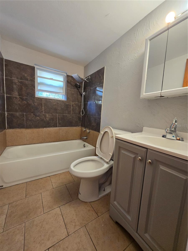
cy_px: 126
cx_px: 94
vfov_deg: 106.2
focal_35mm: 13
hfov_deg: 89.9
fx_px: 94
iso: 160
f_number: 2.2
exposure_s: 1/60
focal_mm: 1.7
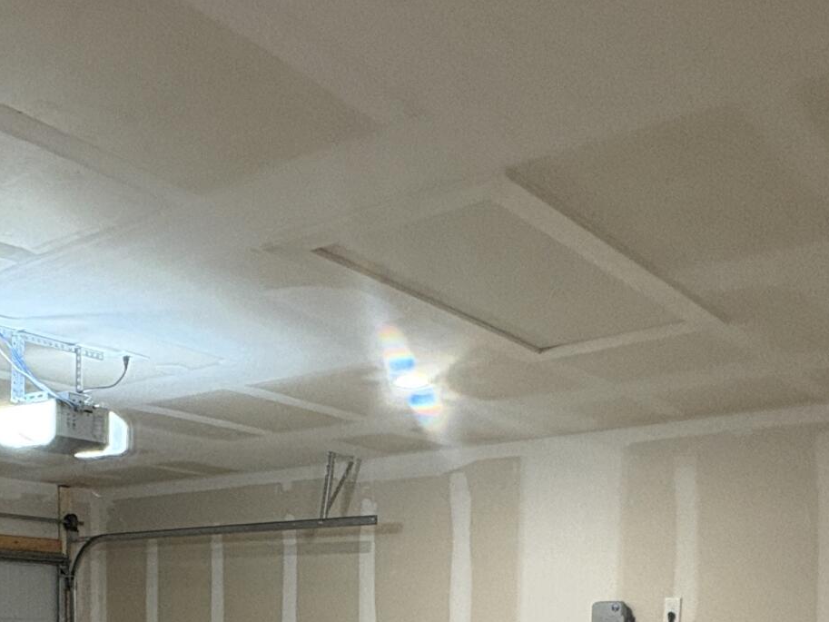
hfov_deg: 40.7
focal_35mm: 46
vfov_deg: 27.9
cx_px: 270
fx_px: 1102
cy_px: 730
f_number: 2.2
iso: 400
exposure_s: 1/60
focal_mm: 2.22
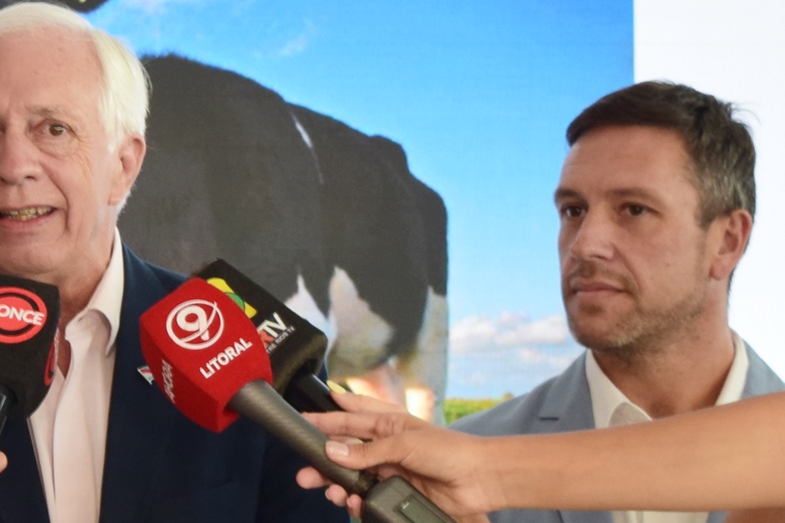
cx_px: 47
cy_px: 444
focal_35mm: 97
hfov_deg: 20.5
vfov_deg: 14.0
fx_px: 2117
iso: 400
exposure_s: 1/160
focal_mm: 29
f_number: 4.2
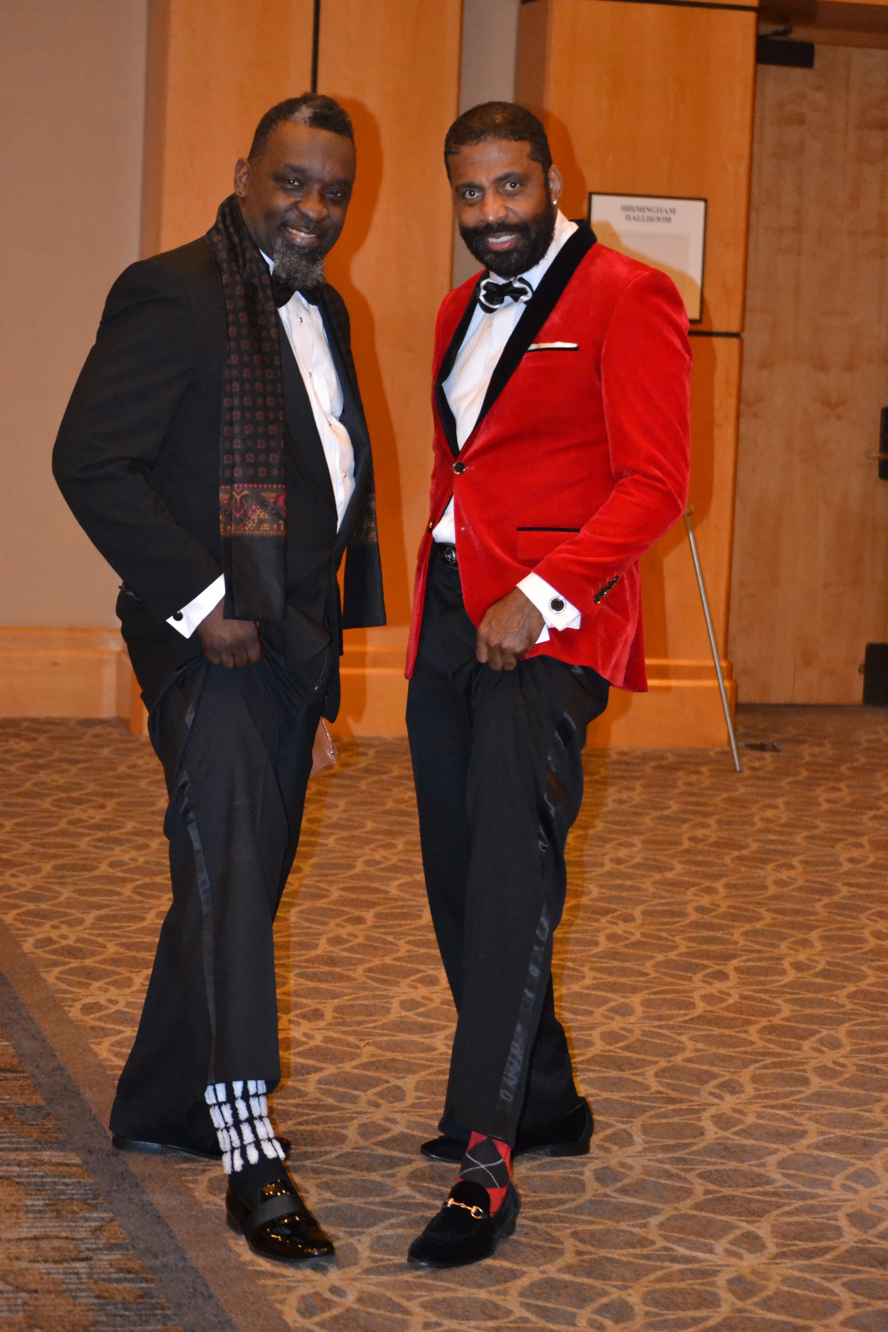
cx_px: 444
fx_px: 3052
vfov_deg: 24.6
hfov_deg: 16.6
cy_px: 666
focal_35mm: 82
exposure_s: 1/60
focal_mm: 55
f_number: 4
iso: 3200
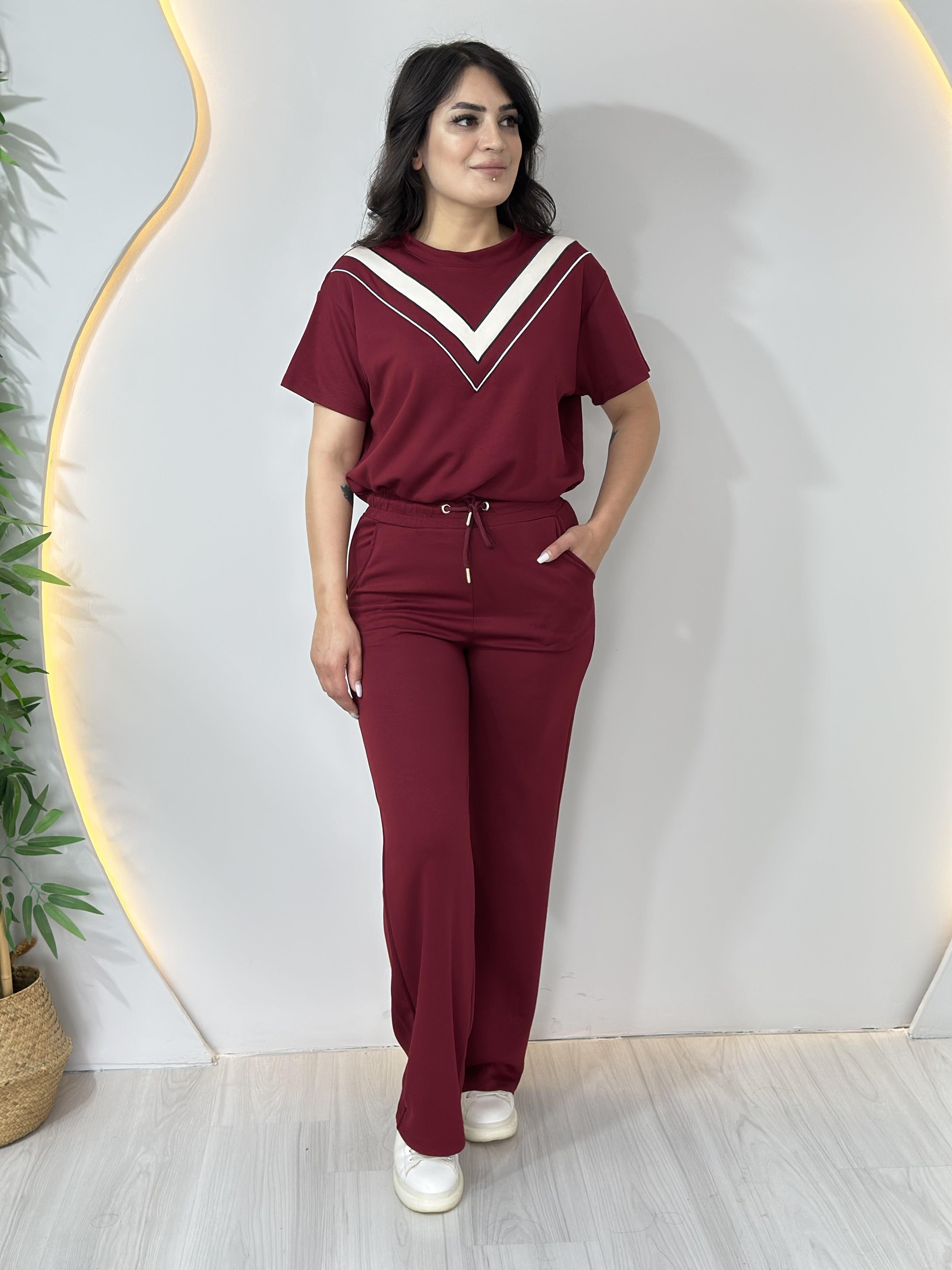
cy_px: 635
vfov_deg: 39.7
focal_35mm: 48
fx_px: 1760
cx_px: 476
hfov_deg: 30.3
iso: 80
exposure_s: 1/134
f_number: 1.78
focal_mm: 6.86
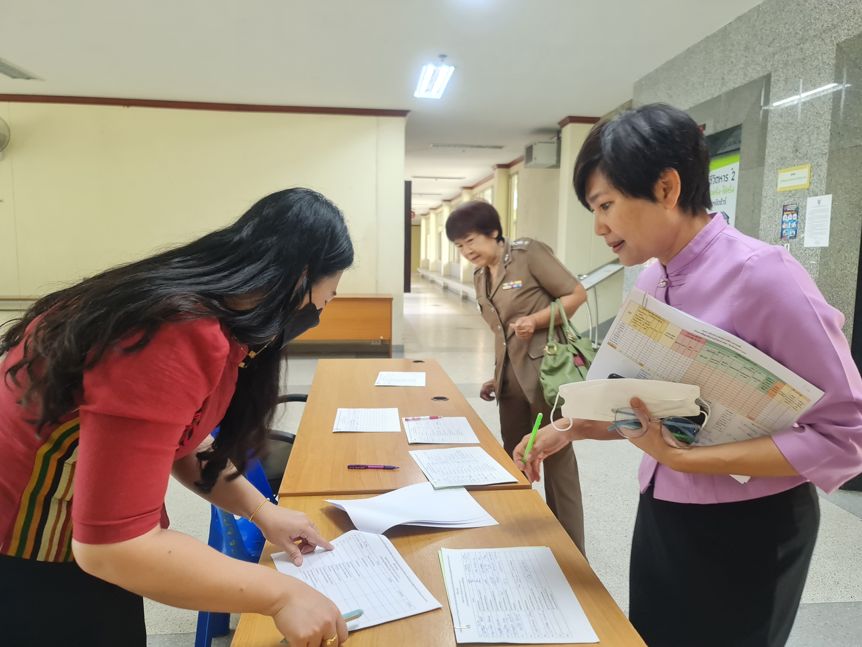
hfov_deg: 69.4
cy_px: 324
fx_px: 623
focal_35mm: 25
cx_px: 431
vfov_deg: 54.9
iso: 200
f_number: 1.8
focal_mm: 7
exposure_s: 1/50
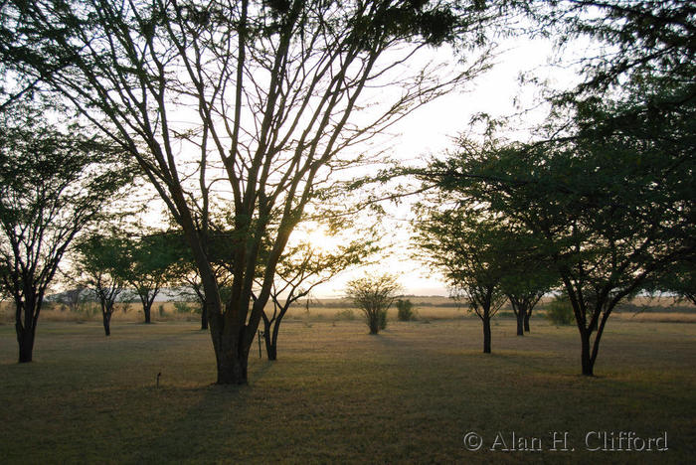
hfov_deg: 41.1
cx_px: 348
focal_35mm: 48
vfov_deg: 28.1
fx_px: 929
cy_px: 232
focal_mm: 32
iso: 100
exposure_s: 1/100
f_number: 5
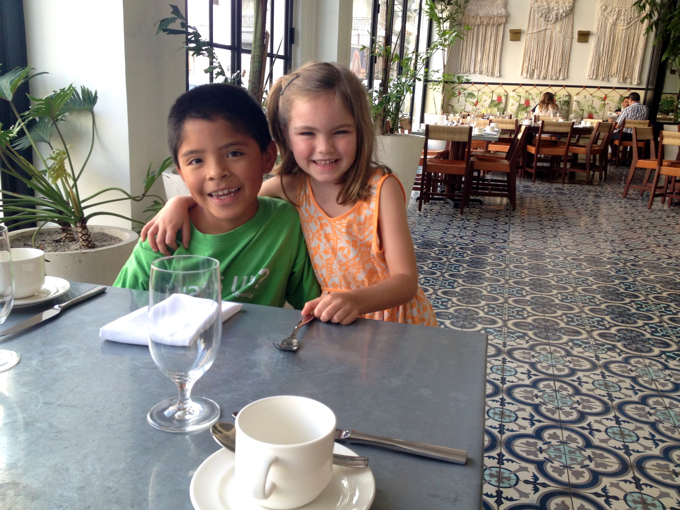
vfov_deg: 40.7
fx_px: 688
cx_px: 340
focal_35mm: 35
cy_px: 255
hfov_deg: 52.6
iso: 64
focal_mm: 4.28
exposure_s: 1/120
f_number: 2.4
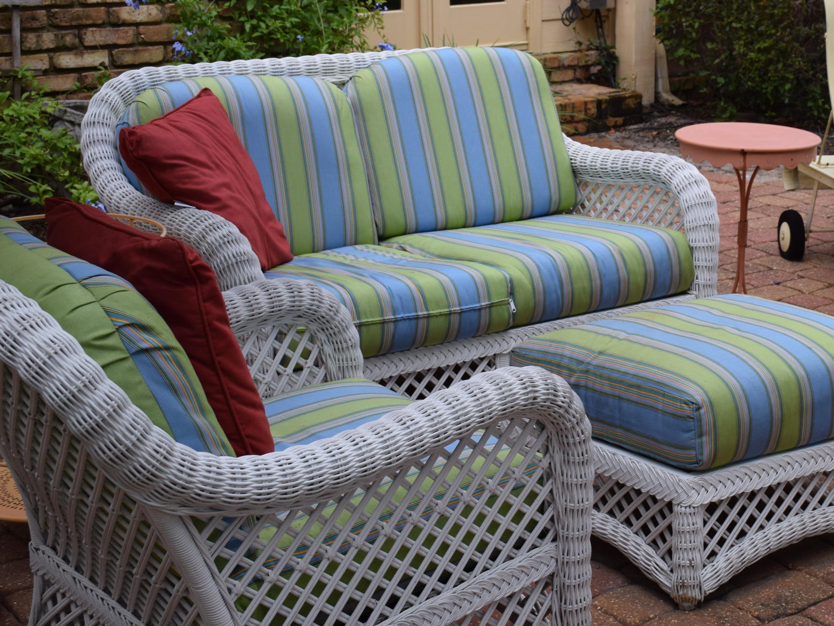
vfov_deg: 20.1
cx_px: 583
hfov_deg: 26.5
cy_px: 236
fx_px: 1759
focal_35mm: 73
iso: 400
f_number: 7.1
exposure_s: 1/200
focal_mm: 30
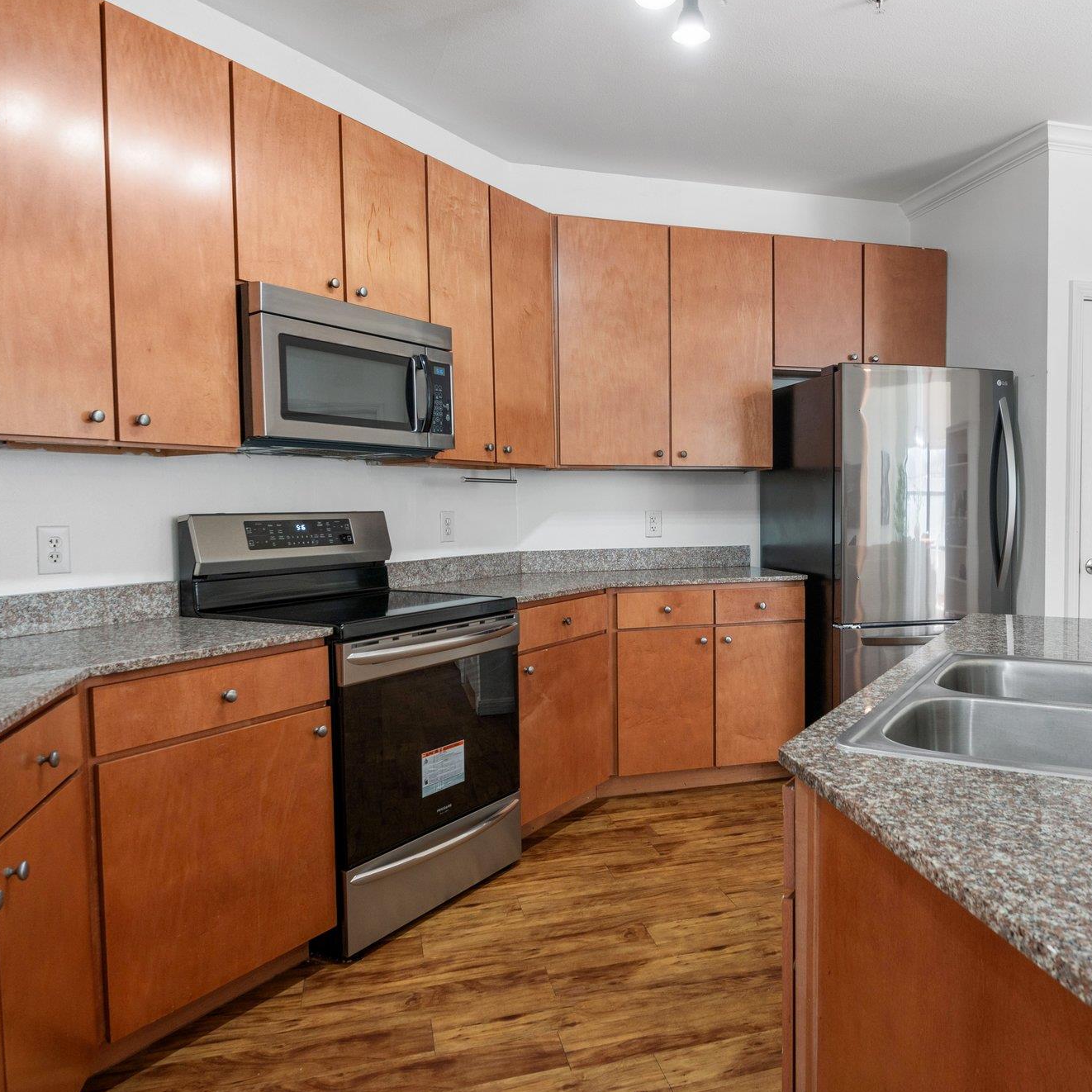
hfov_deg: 62.2
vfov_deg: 62.9
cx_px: 668
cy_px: 542
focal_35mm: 25
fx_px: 892
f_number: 13
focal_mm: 19
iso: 500
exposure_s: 1/1.67
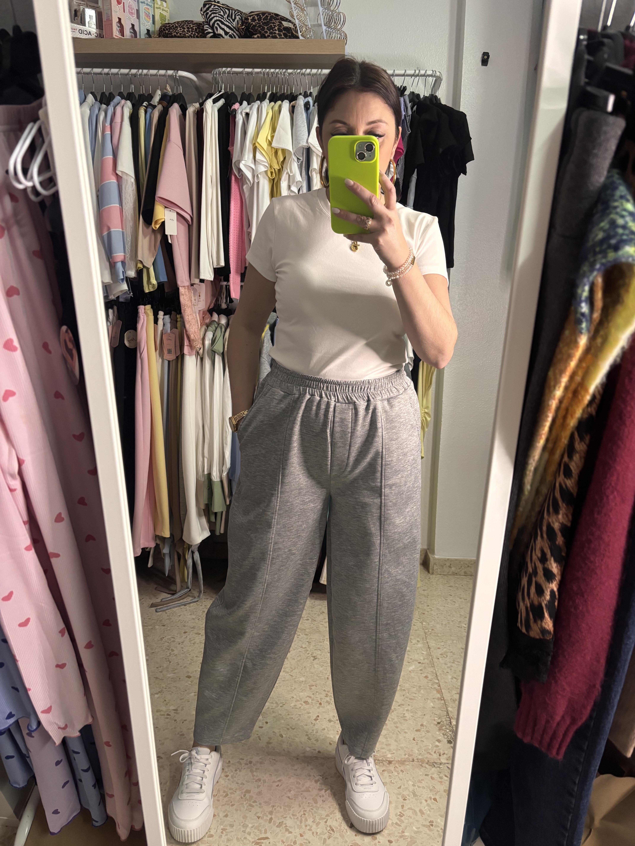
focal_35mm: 26
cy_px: 423
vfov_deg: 67.3
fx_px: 636
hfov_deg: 53.1
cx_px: 318
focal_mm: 5.96
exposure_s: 1/50
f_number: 1.6
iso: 320
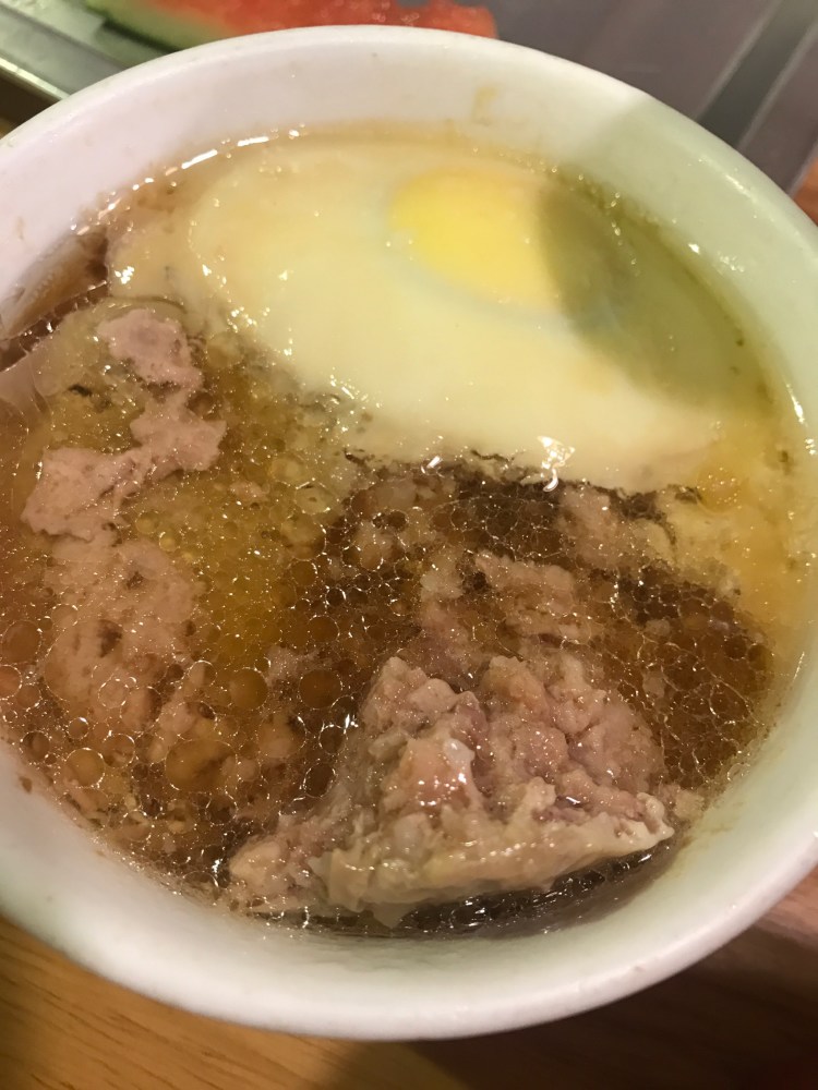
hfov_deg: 49.7
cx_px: 409
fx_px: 882
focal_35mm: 28
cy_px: 545
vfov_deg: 63.4
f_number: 1.8
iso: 40
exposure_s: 1/17
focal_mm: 3.99
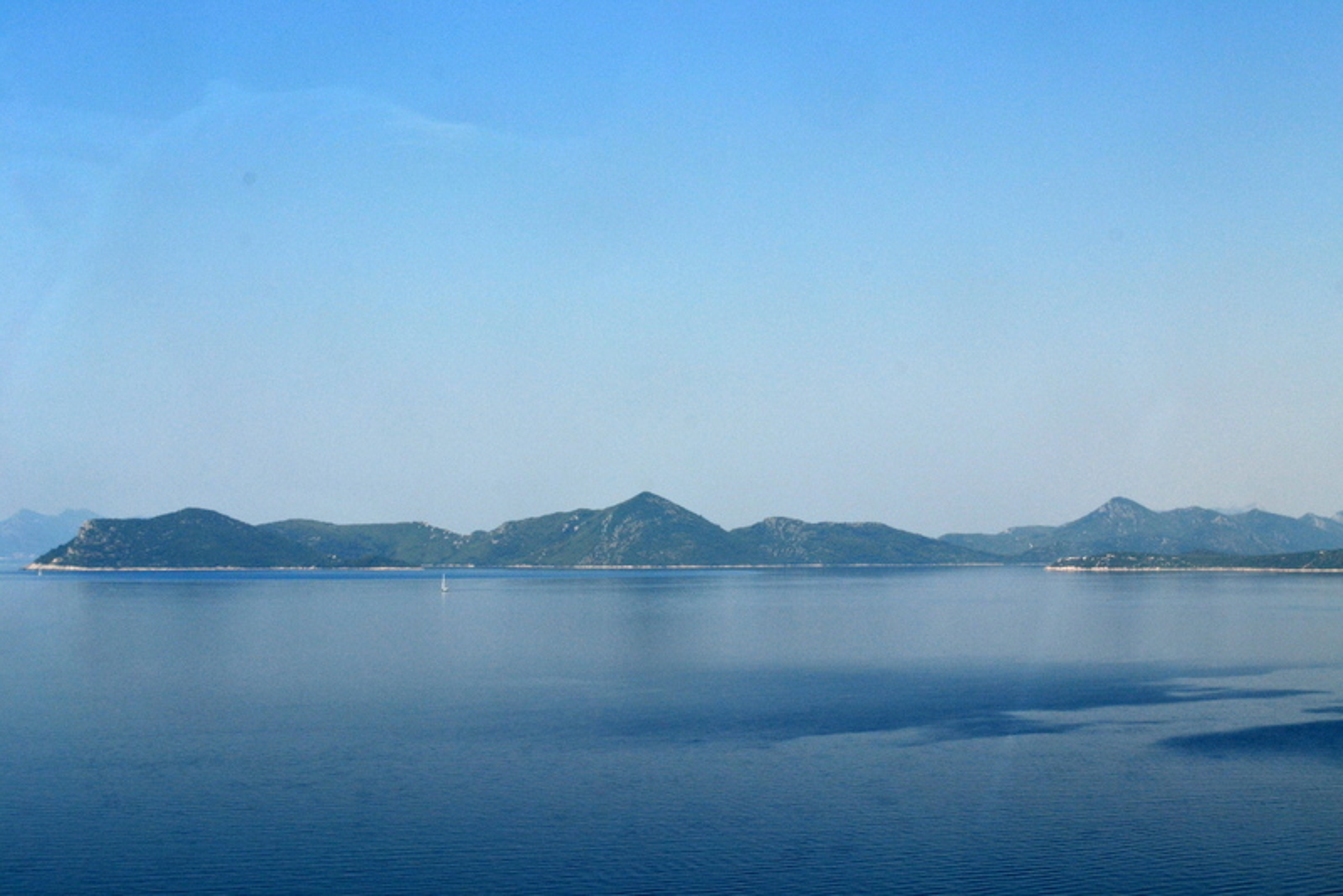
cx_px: 672
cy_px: 448
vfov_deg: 21.6
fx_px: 2351
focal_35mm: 63
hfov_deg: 31.9
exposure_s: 1/500
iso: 360
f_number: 11
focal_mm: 42
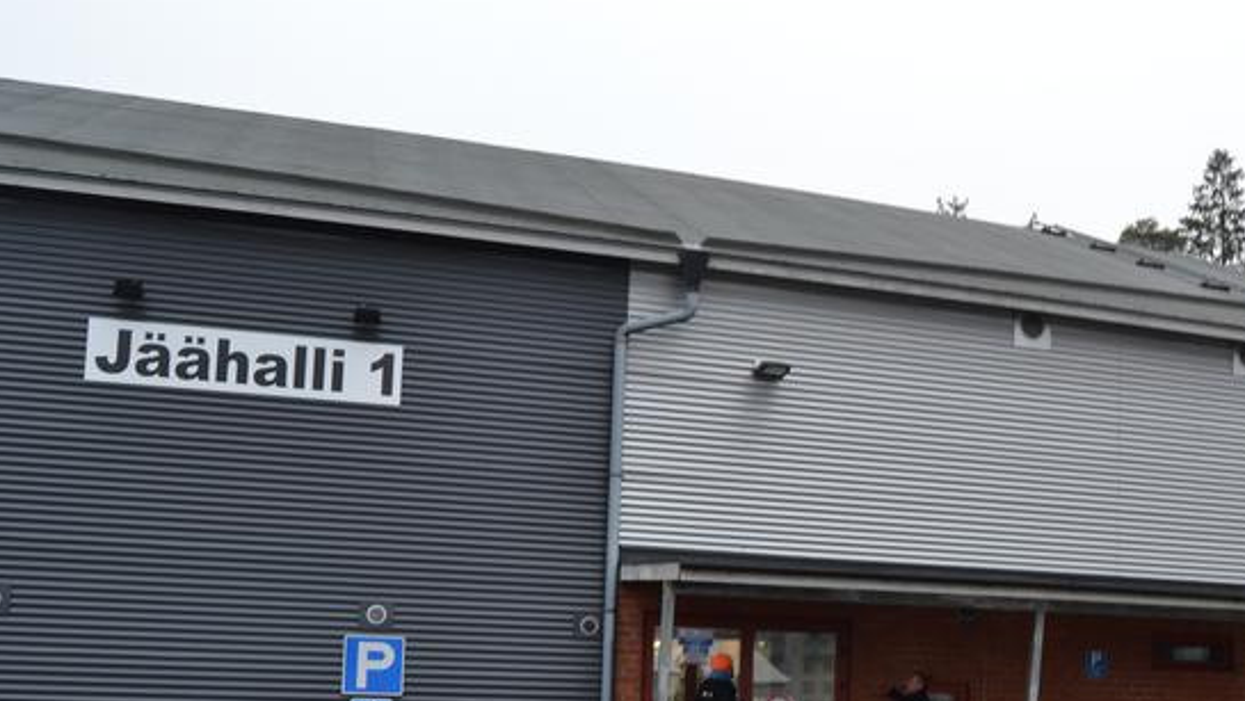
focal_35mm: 41
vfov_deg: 28.3
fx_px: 1354
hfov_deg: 48.2
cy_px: 586
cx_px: 866
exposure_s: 1/30
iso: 125
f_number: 5.6
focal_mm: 18
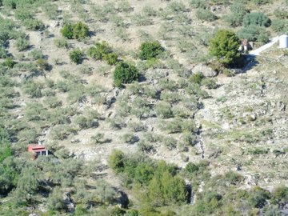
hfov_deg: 18.2
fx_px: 899
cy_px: 108
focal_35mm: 108
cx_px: 144
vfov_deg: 13.7
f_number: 4.4
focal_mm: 19
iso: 80
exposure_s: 1/400
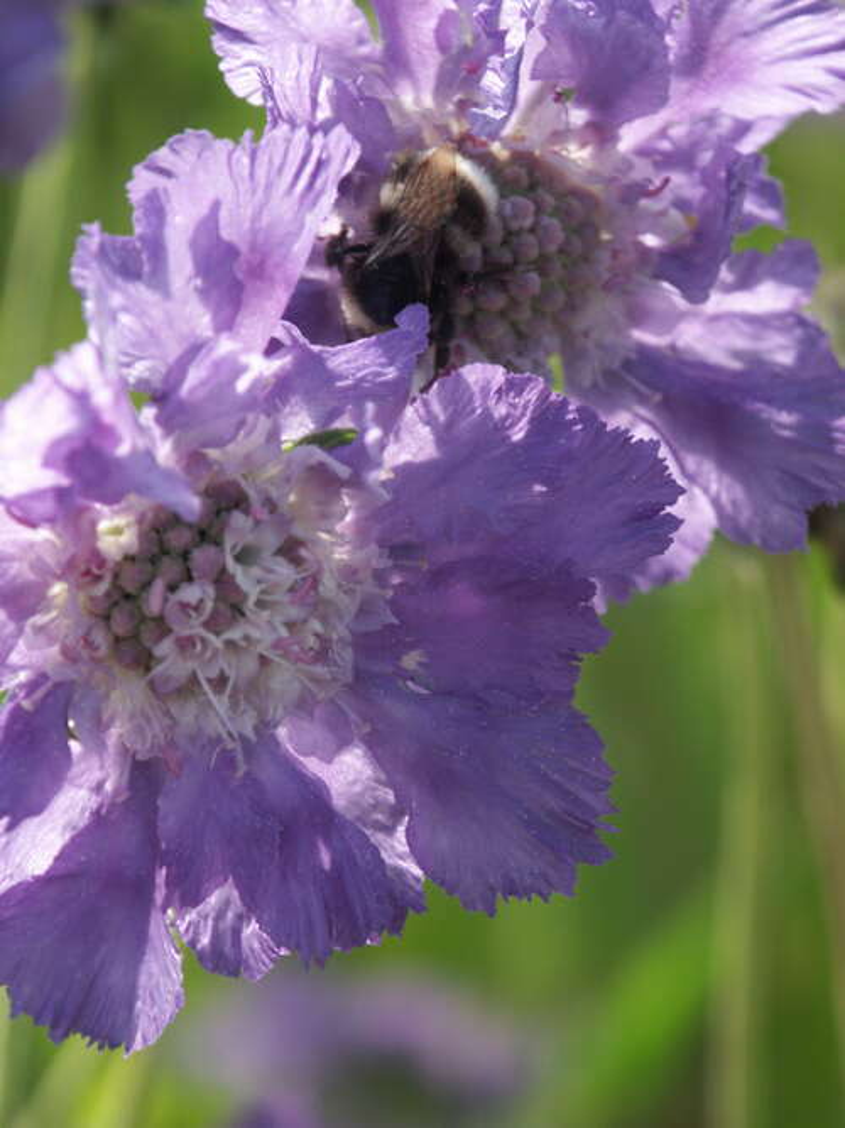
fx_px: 6479
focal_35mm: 199
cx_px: 422
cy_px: 564
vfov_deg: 9.9
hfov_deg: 7.5
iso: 100
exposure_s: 1/500
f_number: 3.5
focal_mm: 50.48
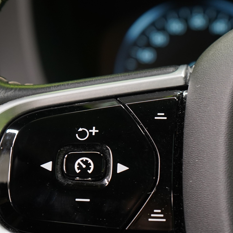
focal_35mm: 103
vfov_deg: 16.8
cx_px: 142
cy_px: 180
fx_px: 784
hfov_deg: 16.9
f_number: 5.6
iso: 1000
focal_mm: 42
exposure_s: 1/20
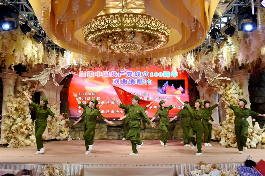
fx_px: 243
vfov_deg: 40.0
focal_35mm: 33
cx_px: 132
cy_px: 88
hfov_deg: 57.2
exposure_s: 1/160
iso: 800
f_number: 6.3
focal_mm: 22
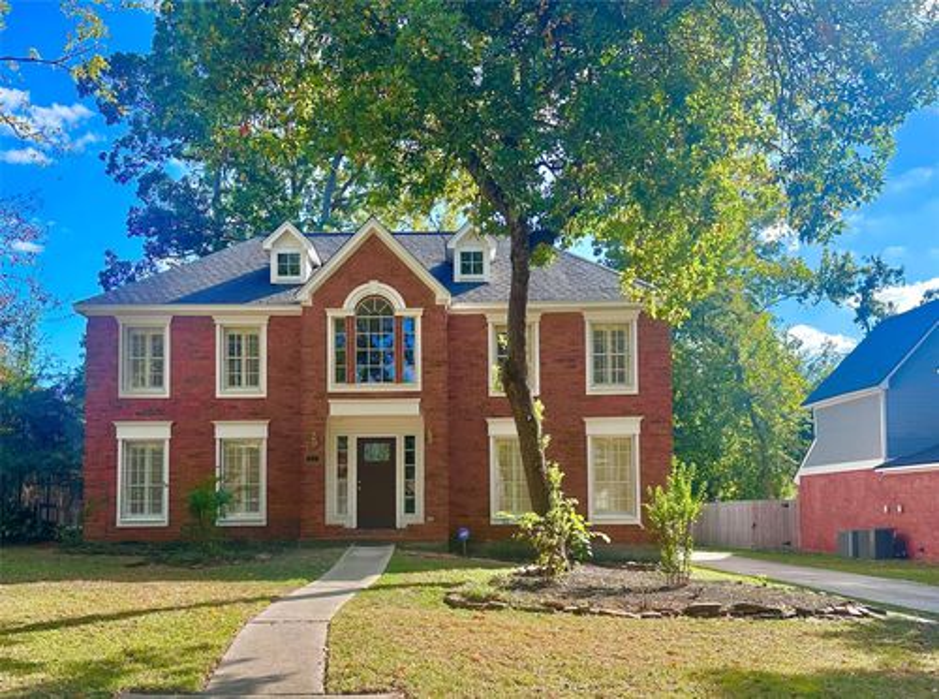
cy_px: 350
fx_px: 649
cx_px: 470
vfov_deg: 56.6
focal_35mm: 24
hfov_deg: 71.8
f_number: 1.78
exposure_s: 1/2028
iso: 80
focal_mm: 6.86
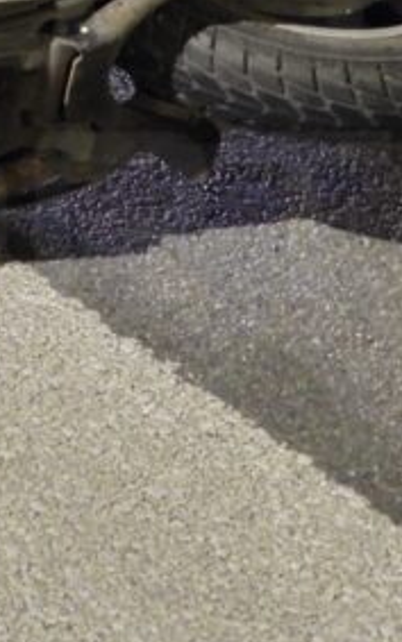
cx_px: -393
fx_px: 3154
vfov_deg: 11.4
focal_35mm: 180
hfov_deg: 7.0
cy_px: -172
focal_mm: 8.5
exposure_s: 1/5
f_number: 3.2
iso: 800
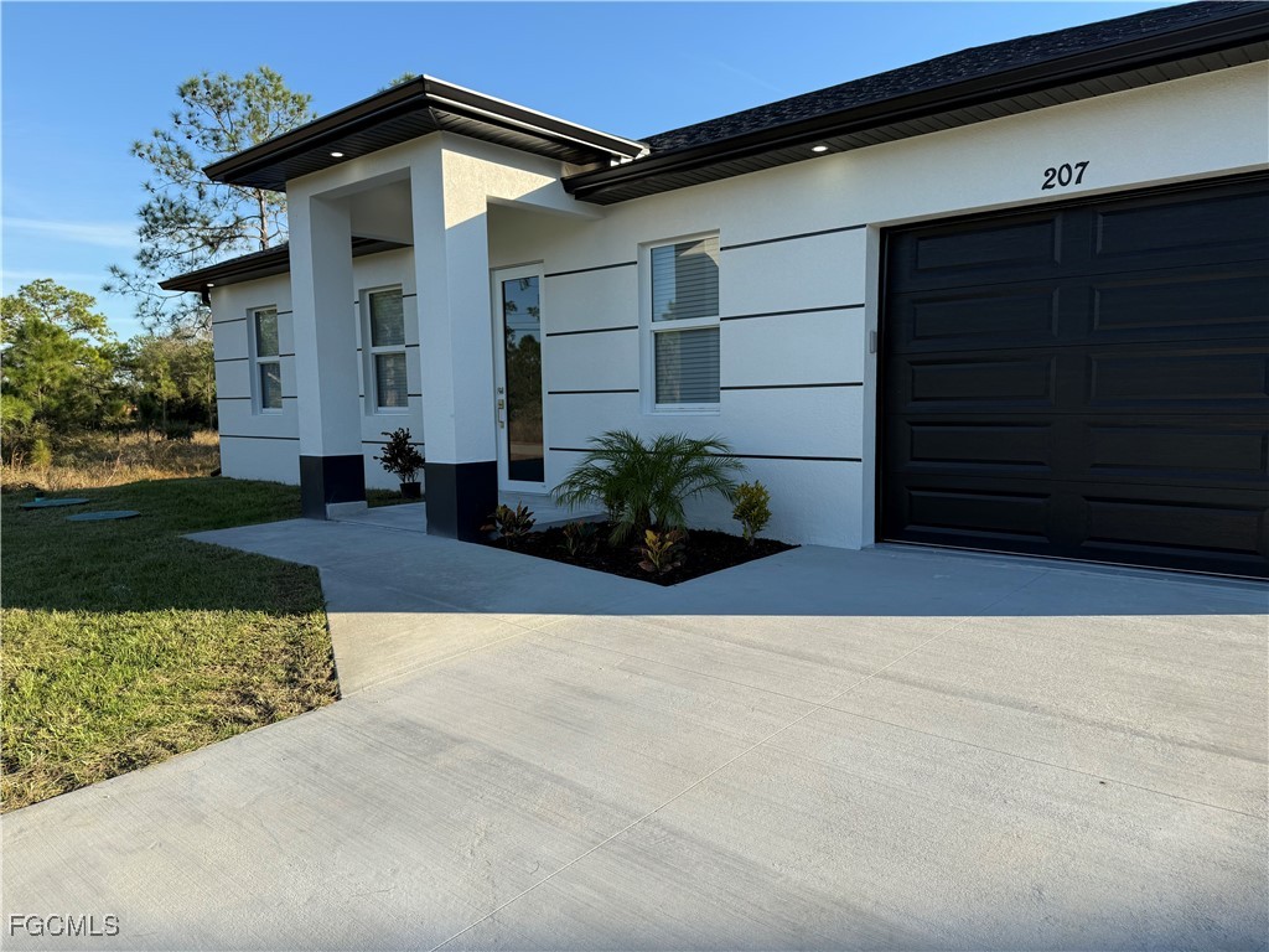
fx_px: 880
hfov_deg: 71.6
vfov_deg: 56.8
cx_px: 634
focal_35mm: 24
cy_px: 476
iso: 80
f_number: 1.78
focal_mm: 6.76
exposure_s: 1/2000
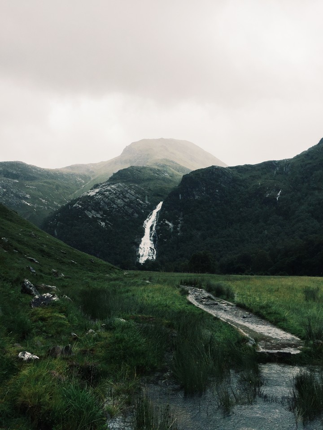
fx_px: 361
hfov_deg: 48.2
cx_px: 162
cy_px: 215
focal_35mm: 29
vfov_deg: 61.7
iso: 32
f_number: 2.2
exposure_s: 1/1163
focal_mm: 4.15
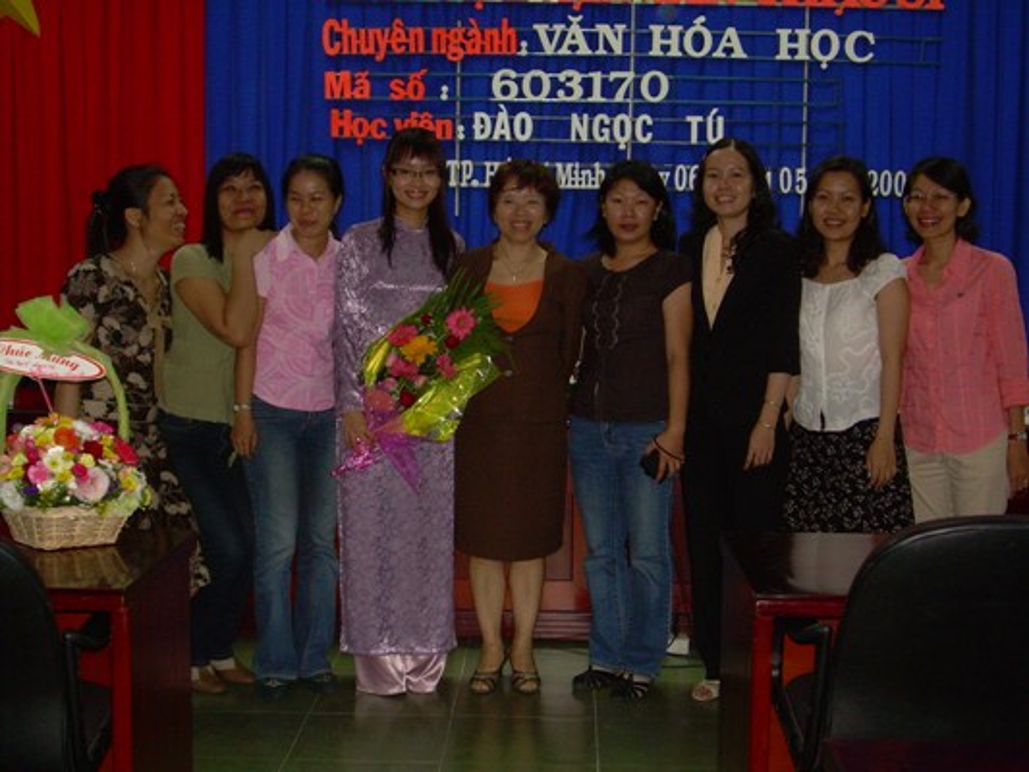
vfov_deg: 25.7
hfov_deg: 33.8
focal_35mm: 57
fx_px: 1695
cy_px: 386
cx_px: 514
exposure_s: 1/60
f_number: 3.3
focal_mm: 9.6
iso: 200
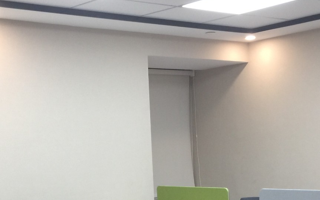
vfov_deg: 16.1
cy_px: 270
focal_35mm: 76
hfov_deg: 27.1
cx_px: 152
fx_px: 663
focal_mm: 4.15
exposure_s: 1/33
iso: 32
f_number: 2.2
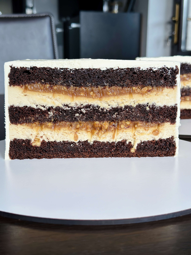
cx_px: 96
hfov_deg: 30.3
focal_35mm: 48
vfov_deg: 39.7
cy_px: 128
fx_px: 353
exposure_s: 1/489
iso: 80
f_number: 1.78
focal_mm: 6.86
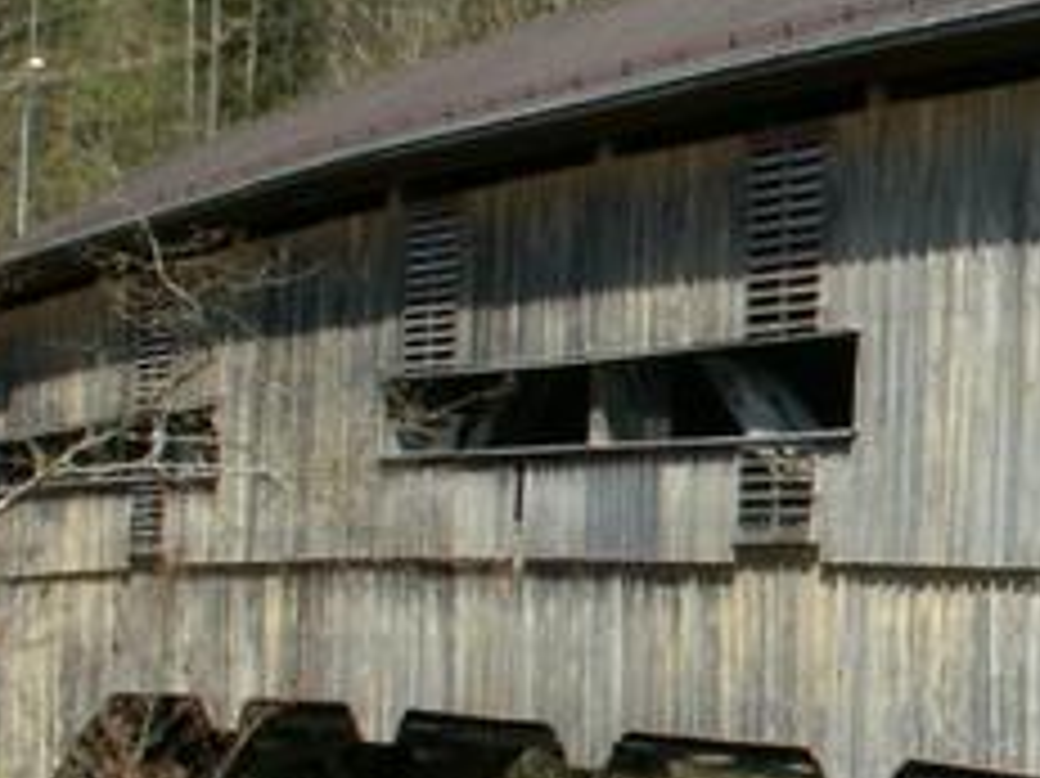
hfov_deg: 18.9
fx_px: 2913
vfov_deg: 15.2
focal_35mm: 97
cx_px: 1306
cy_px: 382
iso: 50
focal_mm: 5.86
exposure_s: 1/100
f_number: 8
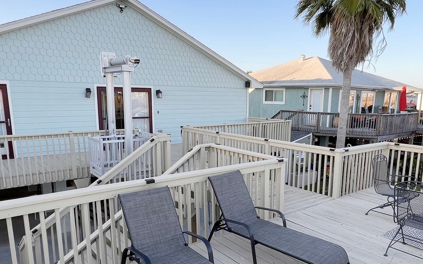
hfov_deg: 68.1
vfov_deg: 45.6
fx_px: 311
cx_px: 238
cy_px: 165
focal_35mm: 27
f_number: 1.8
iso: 32
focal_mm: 1.57
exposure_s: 1/268
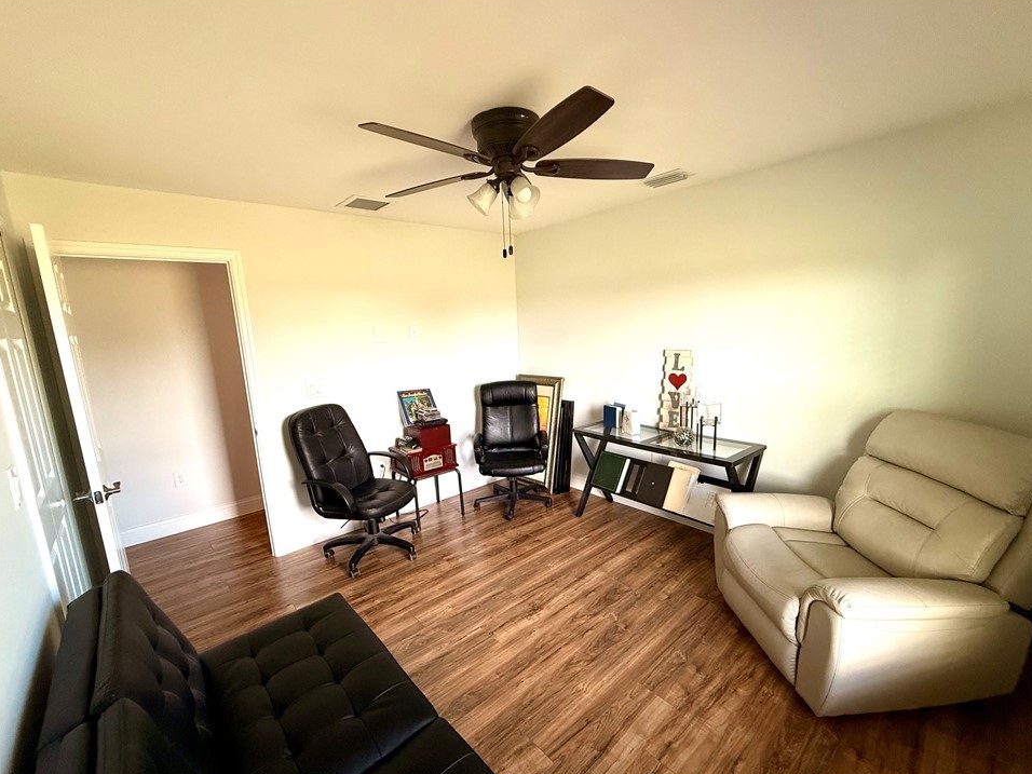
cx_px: 517
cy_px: 404
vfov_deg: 81.7
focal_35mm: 15
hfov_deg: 98.2
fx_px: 447
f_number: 2.2
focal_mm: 2.22
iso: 200
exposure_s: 1/60
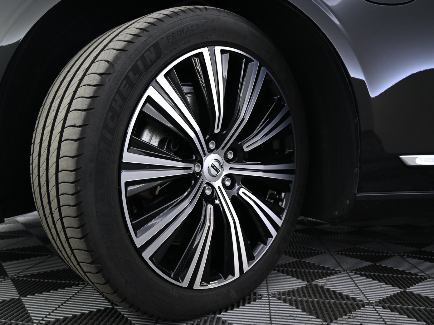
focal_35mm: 29
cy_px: 160
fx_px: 358
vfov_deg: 48.9
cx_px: 197
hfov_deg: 62.3
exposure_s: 1/25
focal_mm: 17
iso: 1400
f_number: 3.5
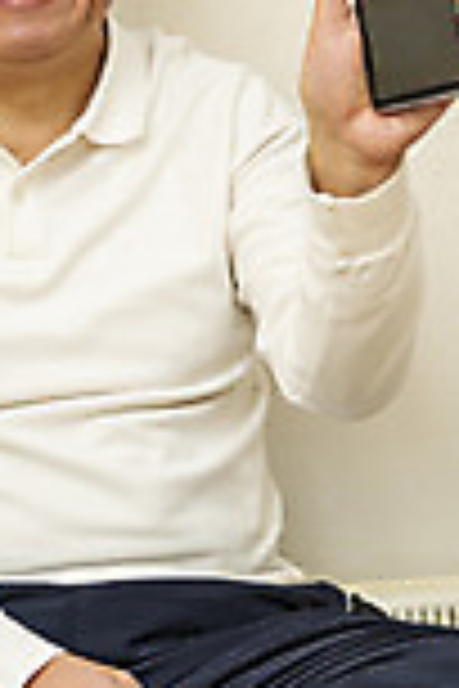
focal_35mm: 118
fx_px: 2257
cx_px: 218
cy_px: -108
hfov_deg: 11.6
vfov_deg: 16.7
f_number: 2.8
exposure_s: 1/125
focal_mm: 45
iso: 320
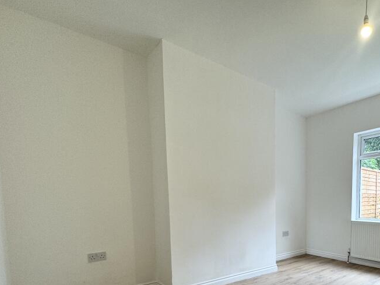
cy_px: 221
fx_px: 242
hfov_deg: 72.1
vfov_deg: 57.3
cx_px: 276
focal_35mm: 22
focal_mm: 2.22
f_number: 2.2
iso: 80
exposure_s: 1/100
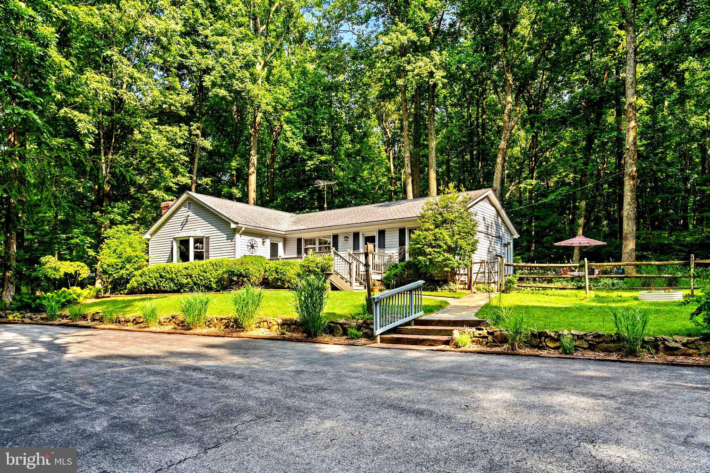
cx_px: 355
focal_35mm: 24
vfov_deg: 53.1
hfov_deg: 73.7
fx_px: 473
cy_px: 236
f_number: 8
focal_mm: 24
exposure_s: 1/320
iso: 500
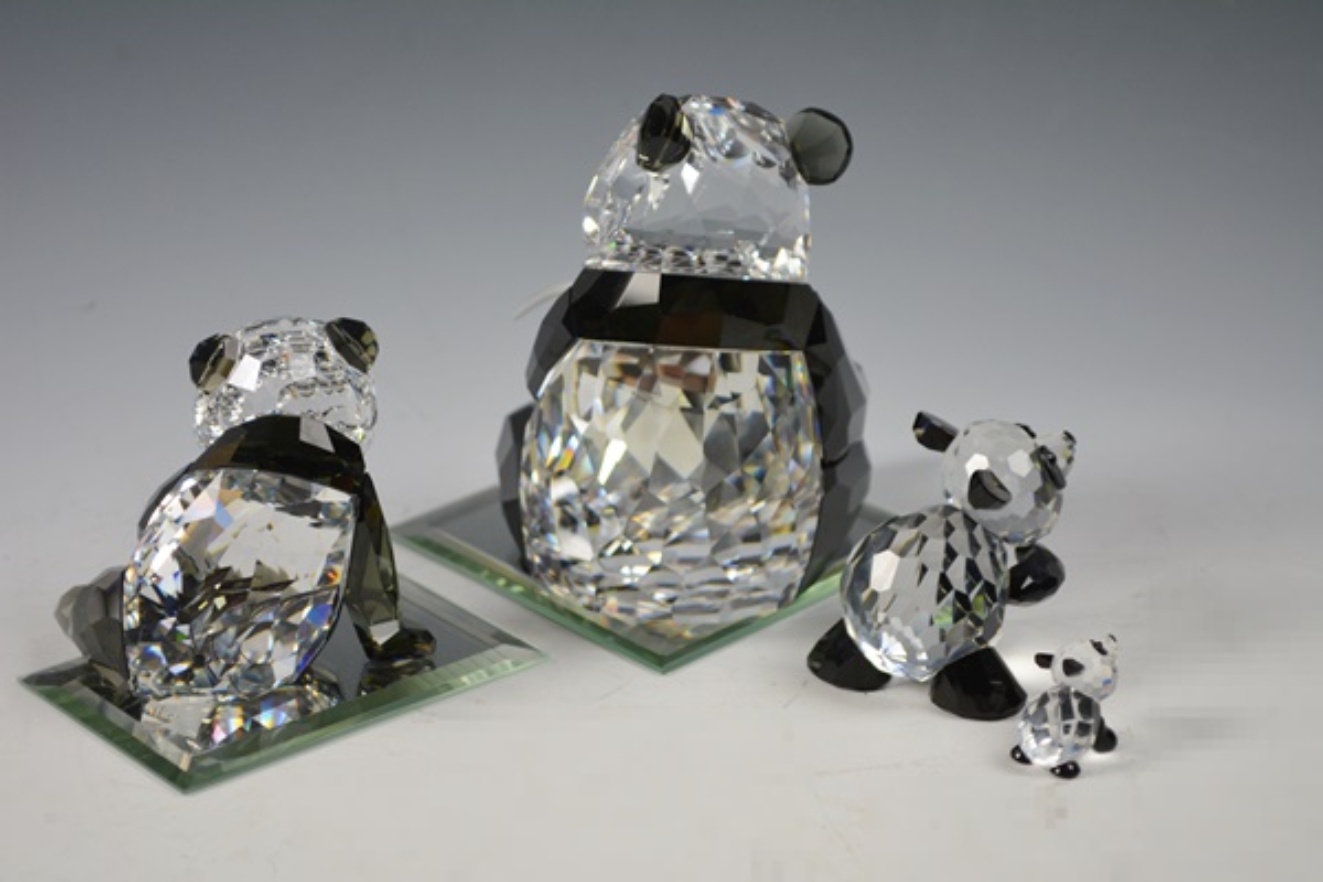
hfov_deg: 24.6
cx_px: 662
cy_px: 441
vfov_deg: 16.6
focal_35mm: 82
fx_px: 3032
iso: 400
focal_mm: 55
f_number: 5.6
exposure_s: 1/125
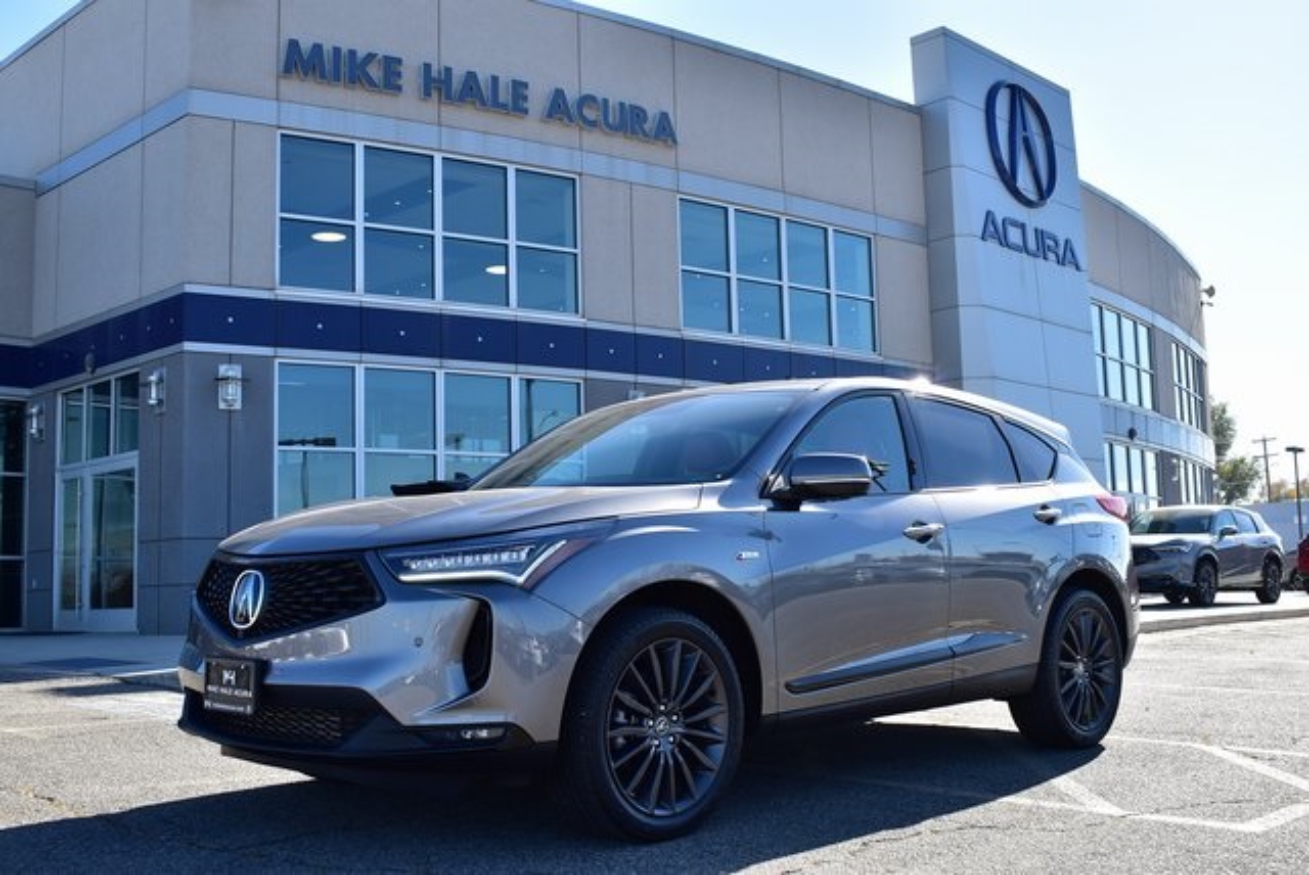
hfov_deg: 51.2
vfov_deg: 35.6
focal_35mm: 38
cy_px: 438
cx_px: 654
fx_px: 1365
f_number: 8
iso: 100
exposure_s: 1/250
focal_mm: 25
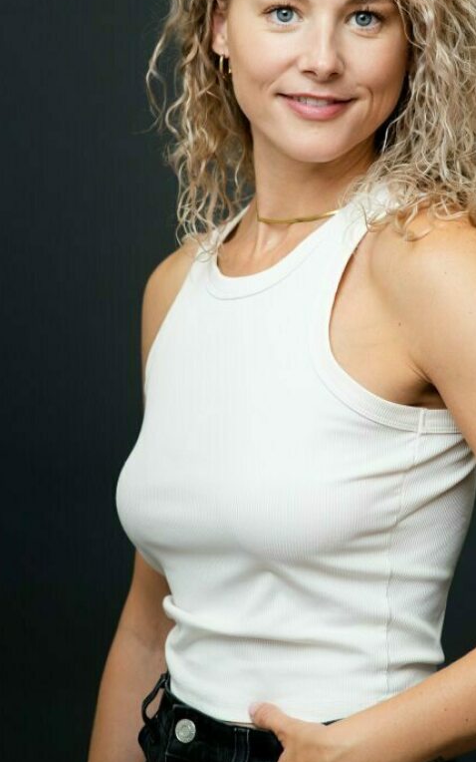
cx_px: 366
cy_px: 312
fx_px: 2821
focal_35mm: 136
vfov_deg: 15.4
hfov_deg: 9.6
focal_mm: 85
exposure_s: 1/100
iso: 400
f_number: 4
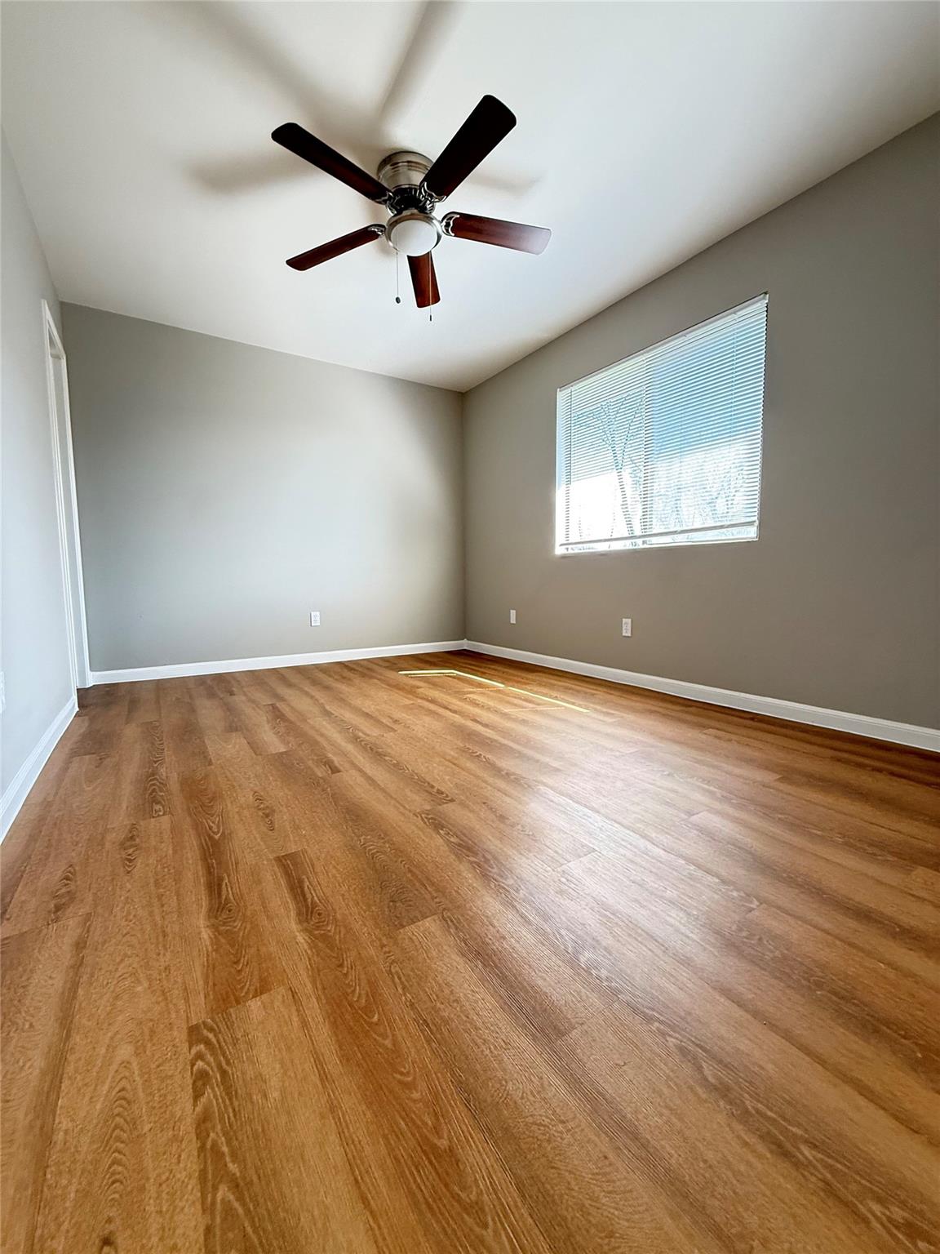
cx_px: 470
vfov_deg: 102.1
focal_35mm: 14
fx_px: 507
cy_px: 627
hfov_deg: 85.7
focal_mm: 2.22
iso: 320
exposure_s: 1/99
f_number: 2.2
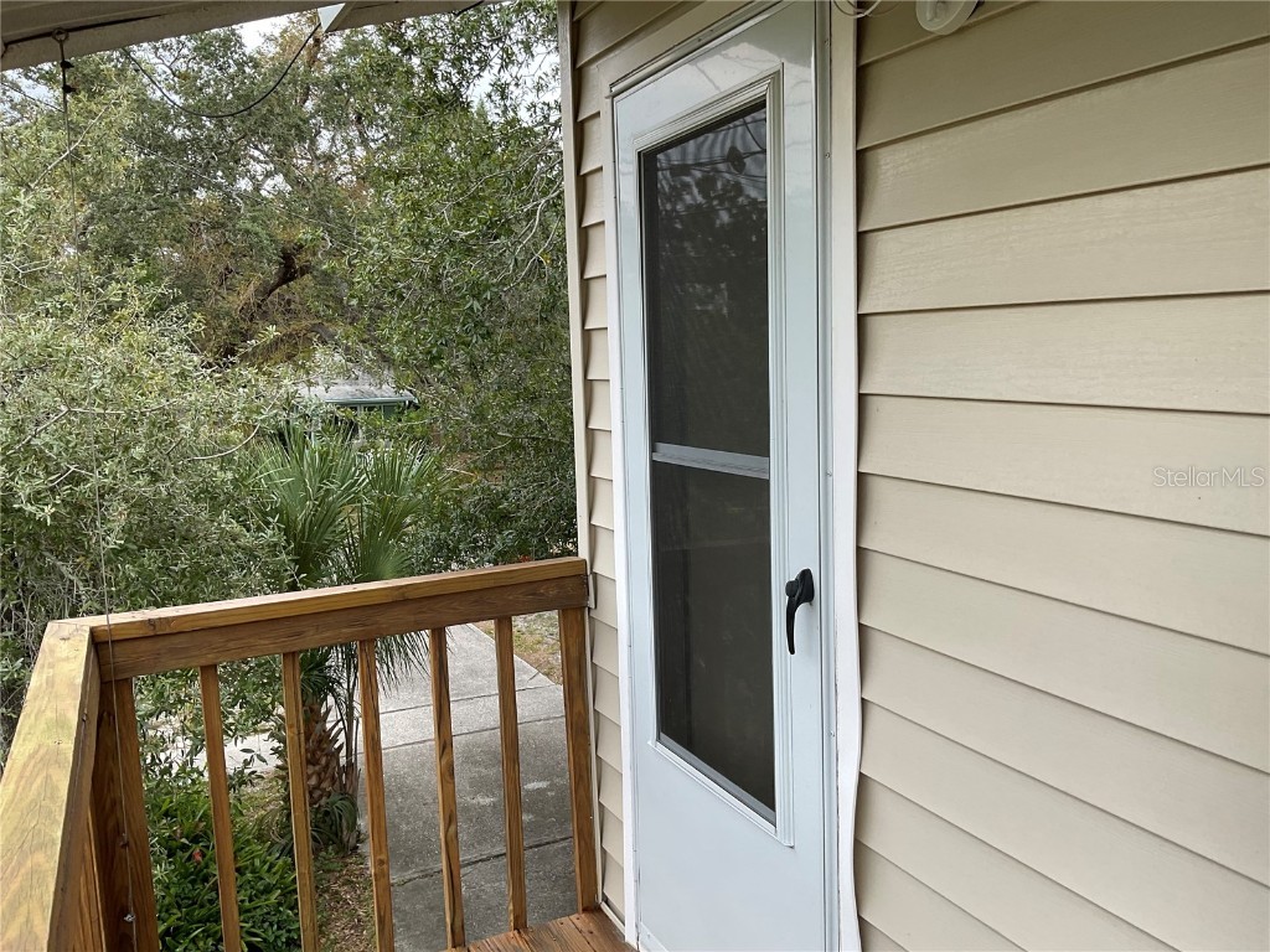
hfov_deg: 61.7
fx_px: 1064
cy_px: 476
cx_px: 635
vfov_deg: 48.2
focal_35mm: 29
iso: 16
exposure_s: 1/162
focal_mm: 3
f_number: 1.8
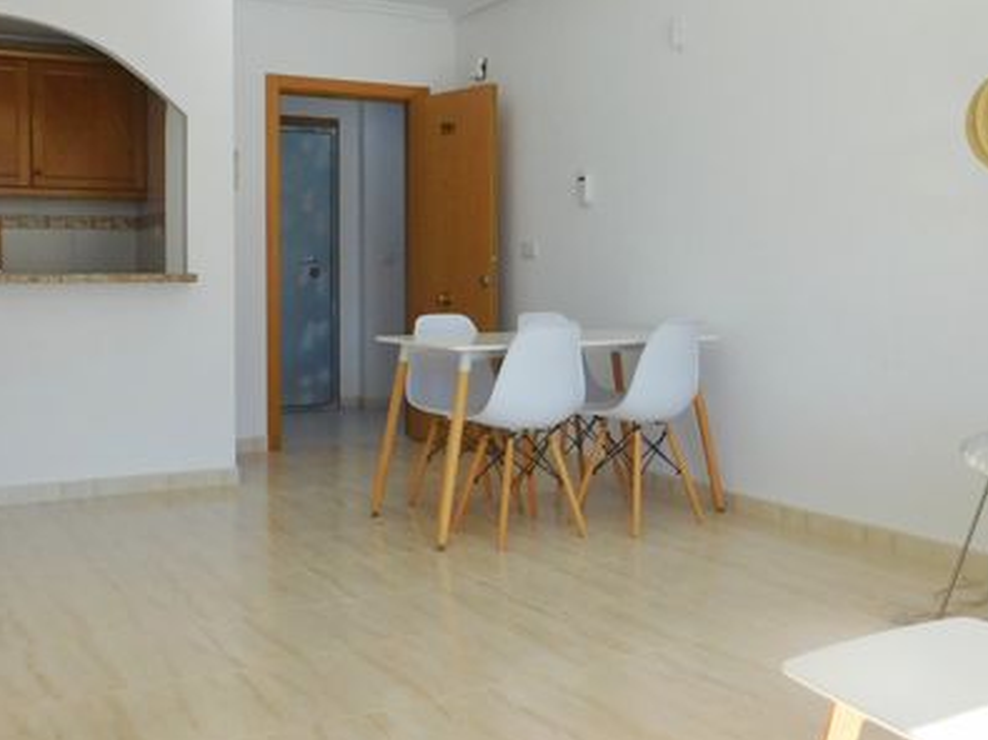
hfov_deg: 45.3
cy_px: 295
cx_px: 629
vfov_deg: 35.0
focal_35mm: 41
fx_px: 1170
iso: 125
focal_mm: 4
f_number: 3
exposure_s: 1/320
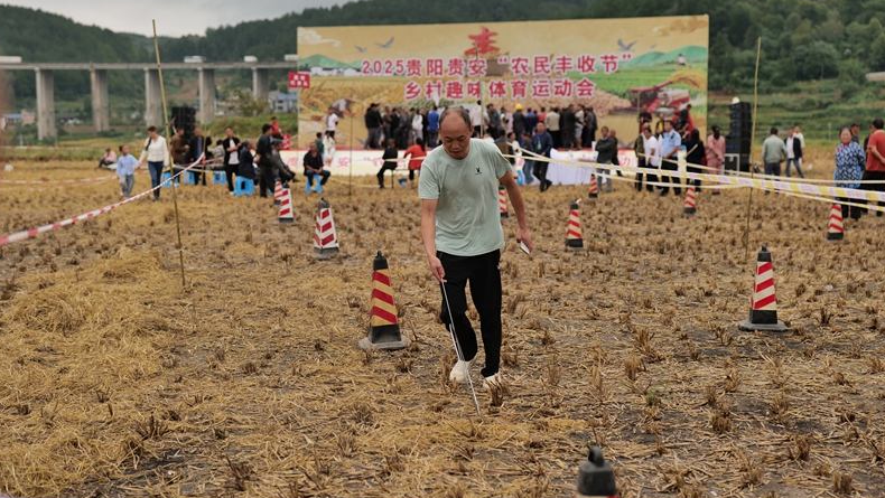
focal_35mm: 53
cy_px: 253
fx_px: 1244
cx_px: 439
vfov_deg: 22.7
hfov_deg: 39.2
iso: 100
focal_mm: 50
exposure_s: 1/400
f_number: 2.5
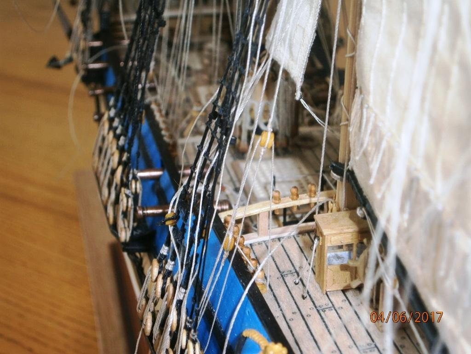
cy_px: 177
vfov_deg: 20.2
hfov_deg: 26.7
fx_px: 993
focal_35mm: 73
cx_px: 236
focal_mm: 13
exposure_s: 1/50
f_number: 4.4
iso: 125
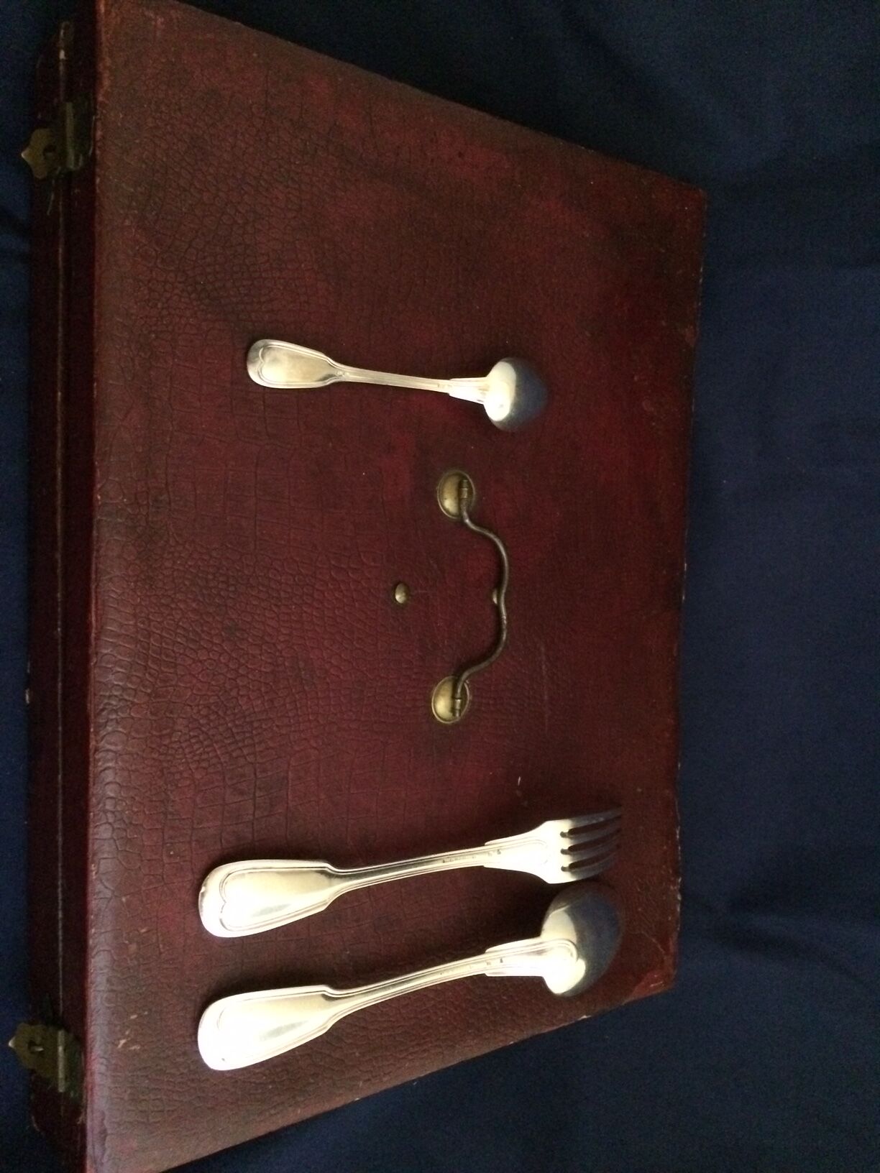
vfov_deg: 61.7
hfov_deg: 48.2
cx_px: 440
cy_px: 586
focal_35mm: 29
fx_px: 983
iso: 800
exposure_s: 1/17
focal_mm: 4.15
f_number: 2.2
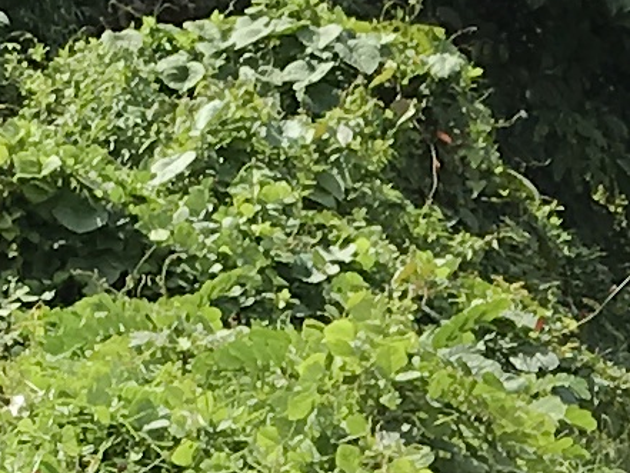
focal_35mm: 256
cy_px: 956
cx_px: 1053
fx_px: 4660
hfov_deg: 7.5
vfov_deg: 5.7
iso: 20
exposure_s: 1/1650
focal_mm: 3.99
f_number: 1.8
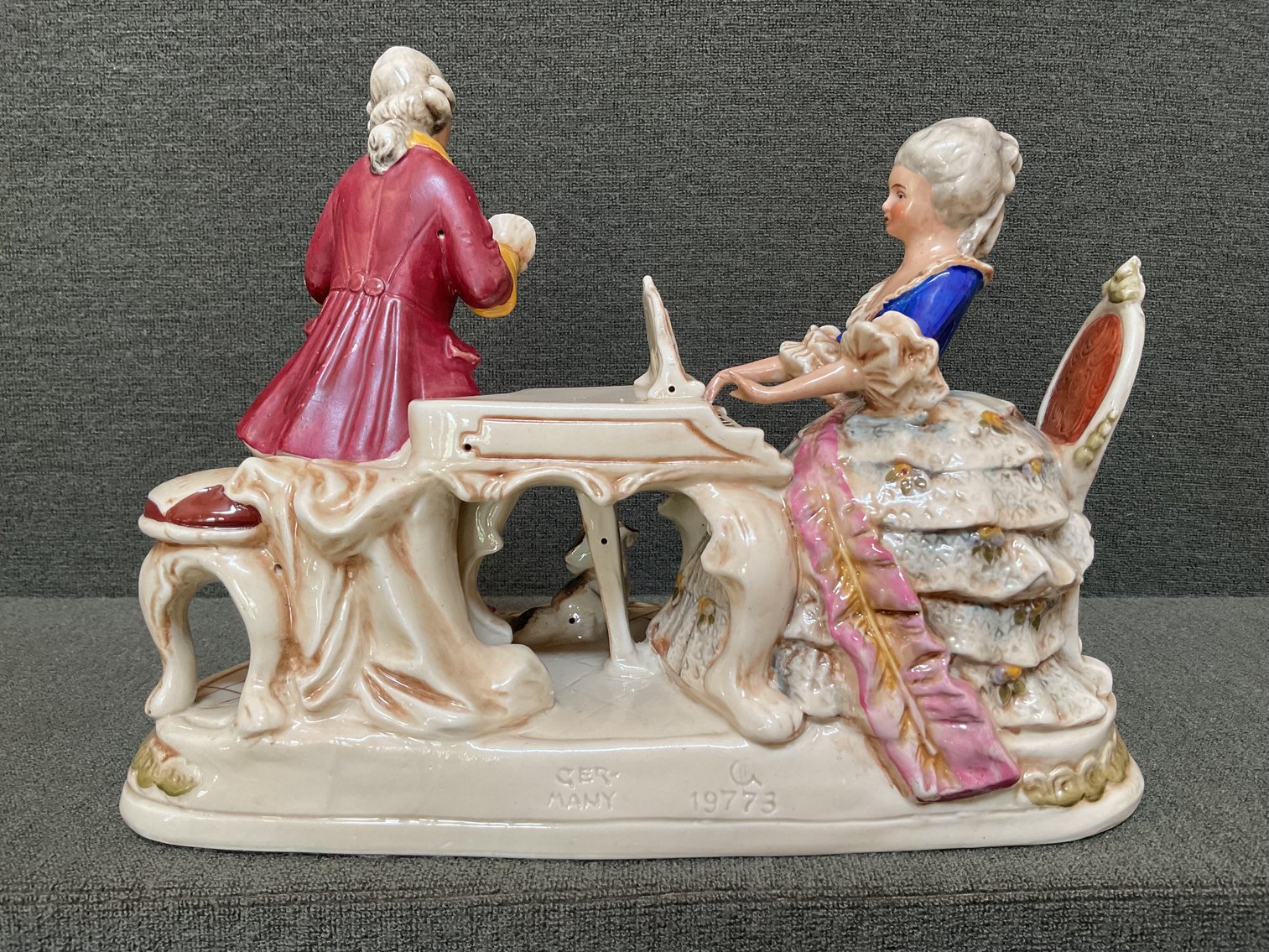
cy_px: 476
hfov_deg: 61.7
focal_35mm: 29
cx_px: 634
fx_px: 1063
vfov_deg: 48.2
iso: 100
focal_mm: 3
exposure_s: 1/60
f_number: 1.8
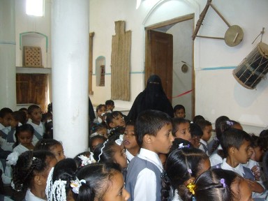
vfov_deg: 40.7
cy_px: 100
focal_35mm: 35
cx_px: 134
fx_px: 271
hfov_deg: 52.6
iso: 160
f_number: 2.8
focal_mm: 5.8
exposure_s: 1/30
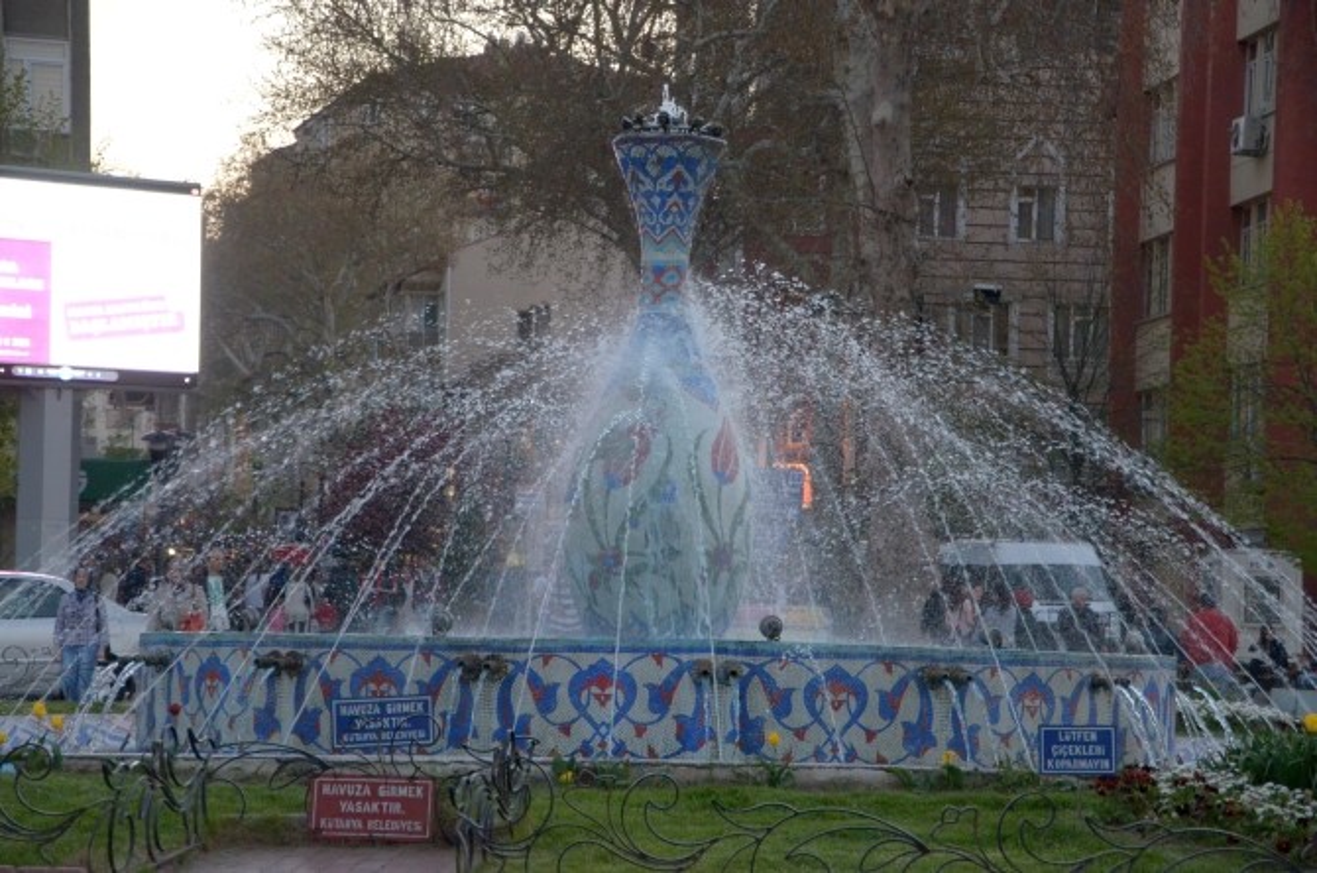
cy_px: 436
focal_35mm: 117
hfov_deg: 17.5
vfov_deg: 11.7
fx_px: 4272
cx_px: 658
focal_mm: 78
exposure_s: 1/250
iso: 3200
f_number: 5.6
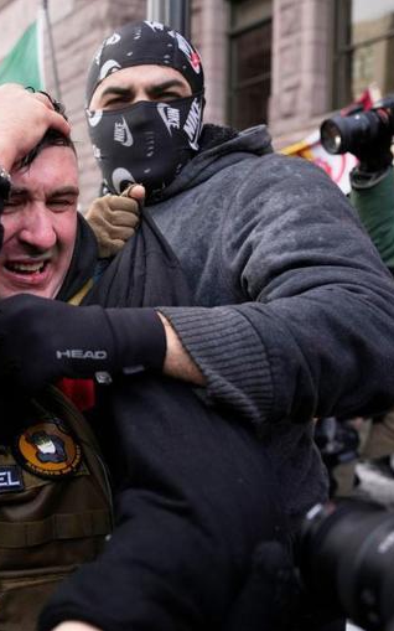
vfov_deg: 52.8
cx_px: -35
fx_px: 636
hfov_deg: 30.9
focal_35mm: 37
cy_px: 317
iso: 500
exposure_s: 1/1250
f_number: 2.8
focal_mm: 24
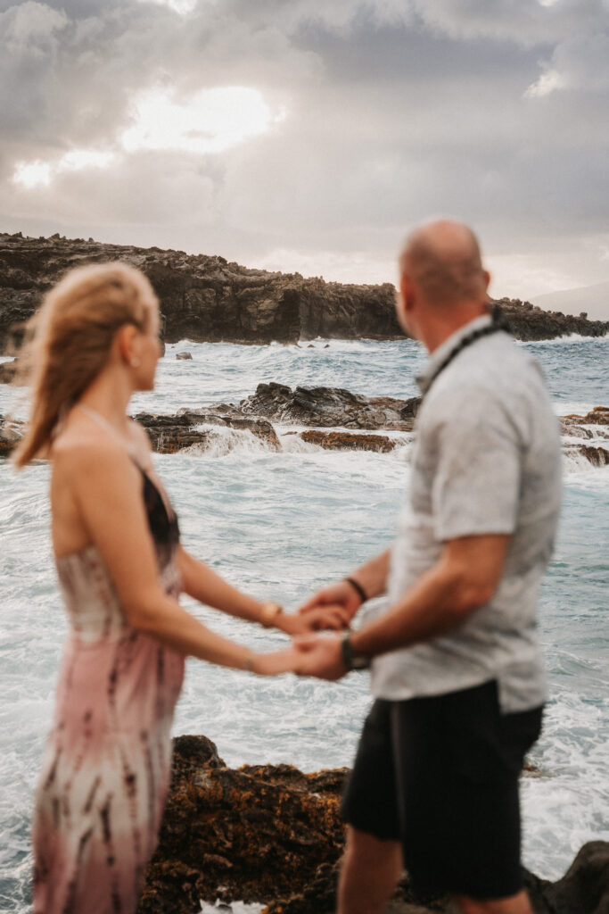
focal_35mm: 54
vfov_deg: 37.2
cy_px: 457
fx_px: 1357
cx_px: 304
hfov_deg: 25.3
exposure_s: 1/800
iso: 250
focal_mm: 53.5
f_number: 3.2
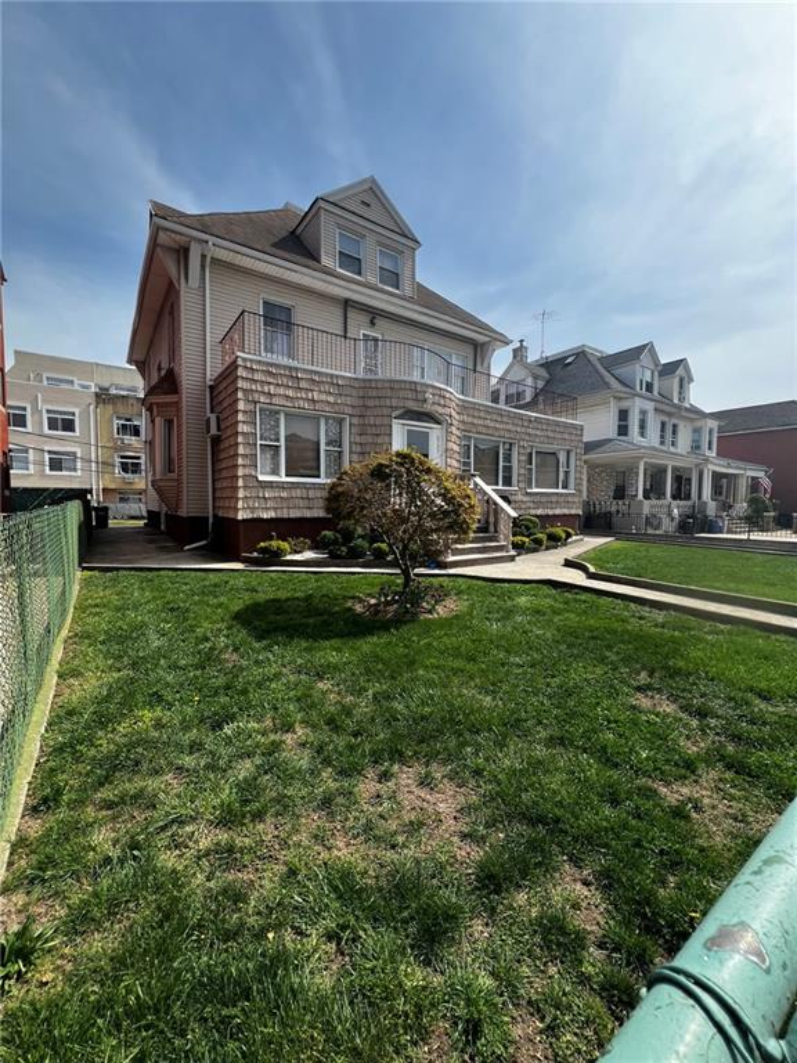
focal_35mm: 13
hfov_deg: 89.9
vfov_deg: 106.2
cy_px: 532
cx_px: 398
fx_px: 399
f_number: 1.8
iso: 32
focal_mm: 1.57
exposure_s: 1/995
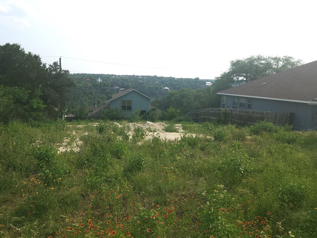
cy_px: 128
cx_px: 137
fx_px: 247
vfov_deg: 51.3
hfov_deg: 65.0
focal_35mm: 27
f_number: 1.8
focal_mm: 5.4
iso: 40
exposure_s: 1/2432
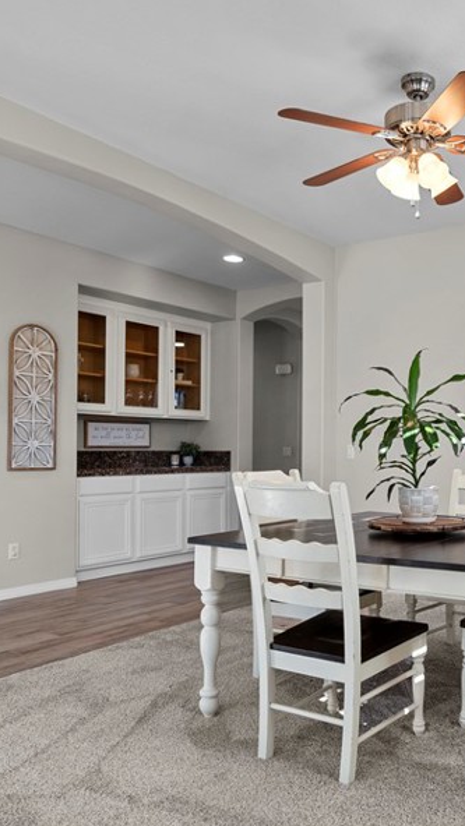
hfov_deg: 37.5
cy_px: 430
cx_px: 419
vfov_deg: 66.0
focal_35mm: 29
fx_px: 636
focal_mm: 16
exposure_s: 1/15
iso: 250
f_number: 6.3
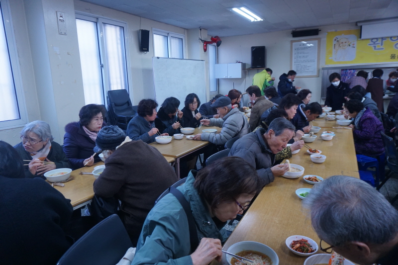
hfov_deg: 73.8
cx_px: 199
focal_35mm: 24
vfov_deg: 53.1
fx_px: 265
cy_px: 132
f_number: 4
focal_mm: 16
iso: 800
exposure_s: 1/60
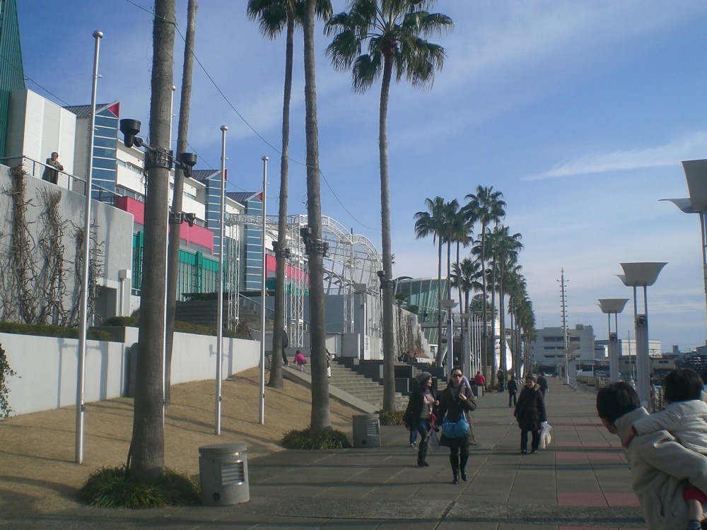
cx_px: 354
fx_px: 776
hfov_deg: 49.0
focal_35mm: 38
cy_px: 265
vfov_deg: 37.7
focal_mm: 6.3
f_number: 4.4
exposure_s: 1/500
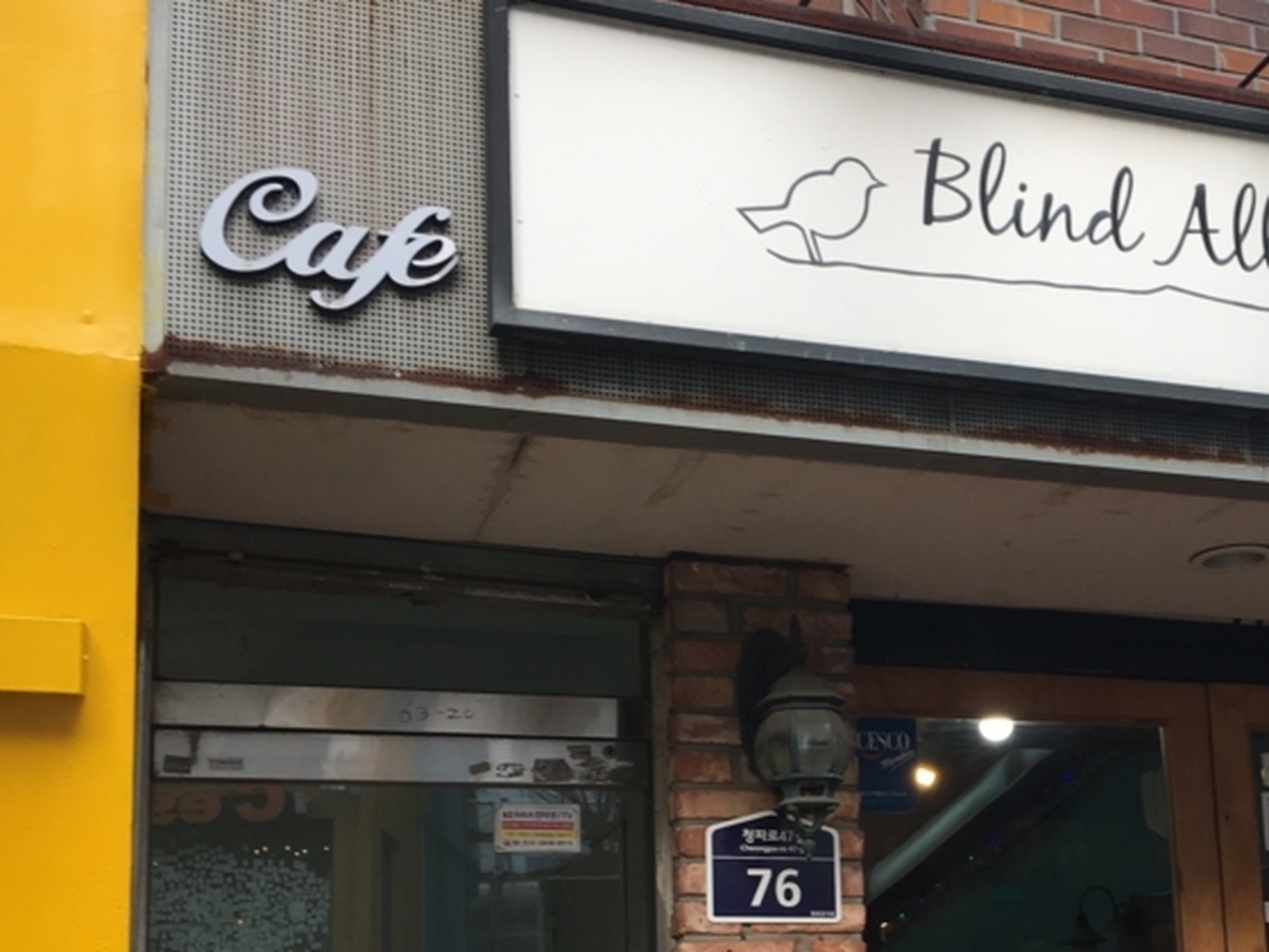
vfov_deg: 26.8
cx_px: 1008
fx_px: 1943
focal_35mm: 53
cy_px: 814
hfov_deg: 35.1
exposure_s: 1/60
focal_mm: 4.15
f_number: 2.2
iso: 25
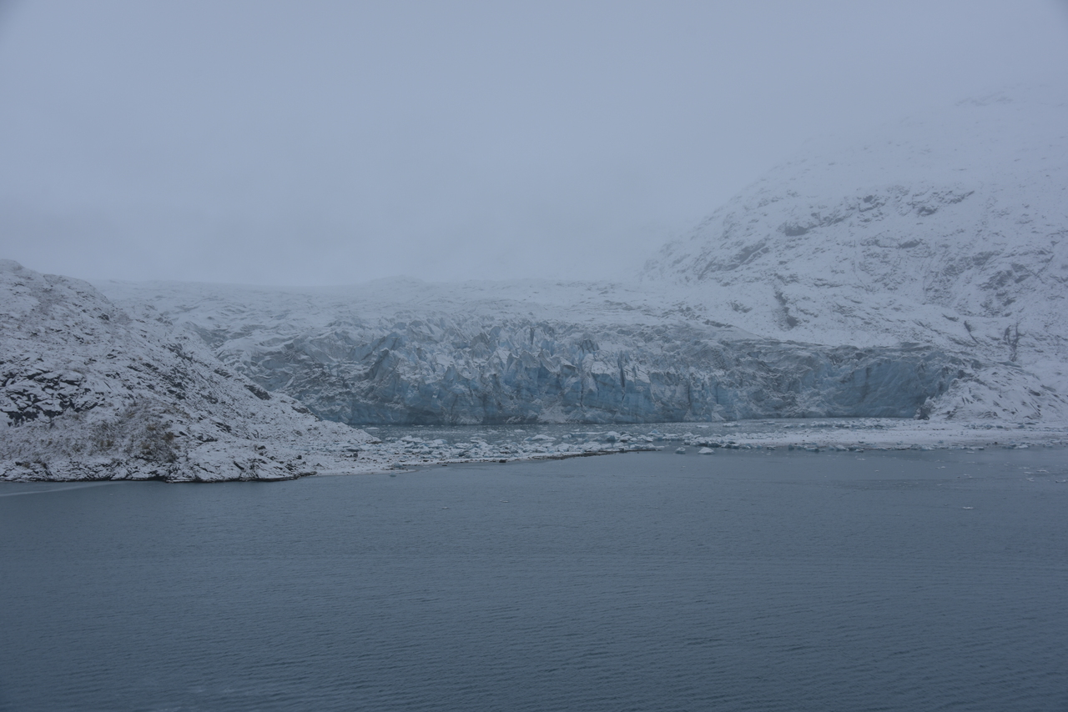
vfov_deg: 29.9
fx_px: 1335
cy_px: 356
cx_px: 534
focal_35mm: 45
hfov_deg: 43.6
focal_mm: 45
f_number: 7.1
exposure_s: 1/200
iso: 100
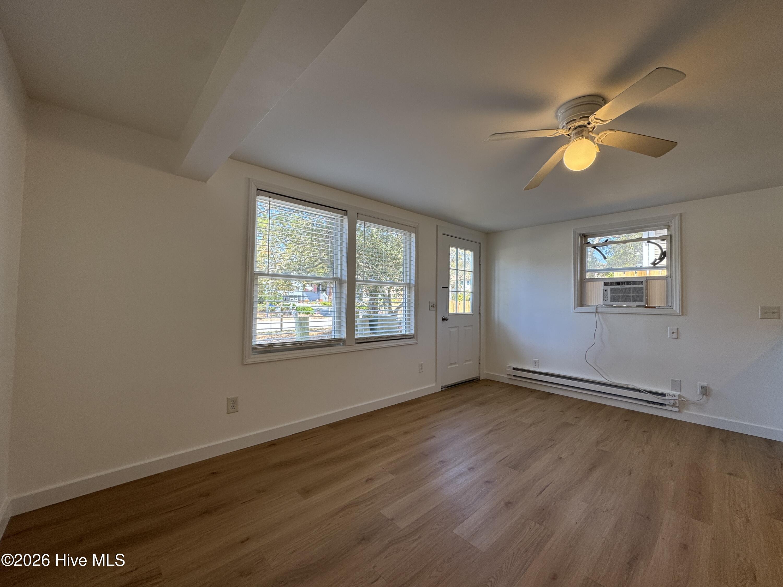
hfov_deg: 102.1
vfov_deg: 85.7
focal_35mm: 14
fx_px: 317
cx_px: 392
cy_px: 294
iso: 50
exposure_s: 1/120
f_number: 2.2
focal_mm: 2.22
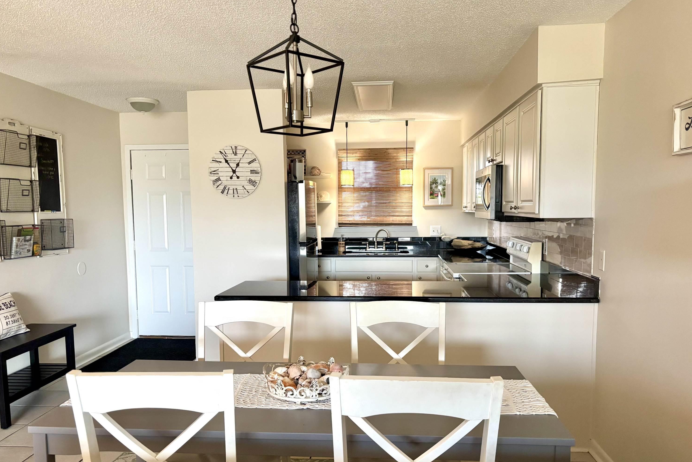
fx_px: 538
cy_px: 254
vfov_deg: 46.3
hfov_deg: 65.5
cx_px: 352
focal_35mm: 28
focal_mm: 5.96
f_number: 1.6
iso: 320
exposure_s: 1/60
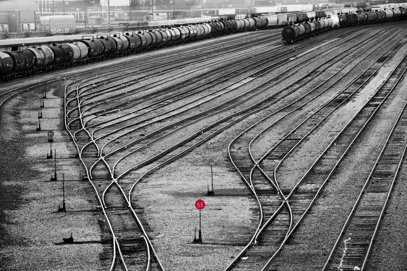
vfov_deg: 7.6
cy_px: 136
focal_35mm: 180
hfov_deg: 11.4
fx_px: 2035
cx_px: 204
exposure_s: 1/350
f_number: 5.6
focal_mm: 120
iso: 250
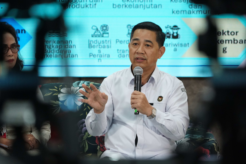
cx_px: 123
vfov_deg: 5.7
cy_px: 82
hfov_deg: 8.6
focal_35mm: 240
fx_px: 1640
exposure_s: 1/160
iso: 8000
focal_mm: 240
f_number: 6.3
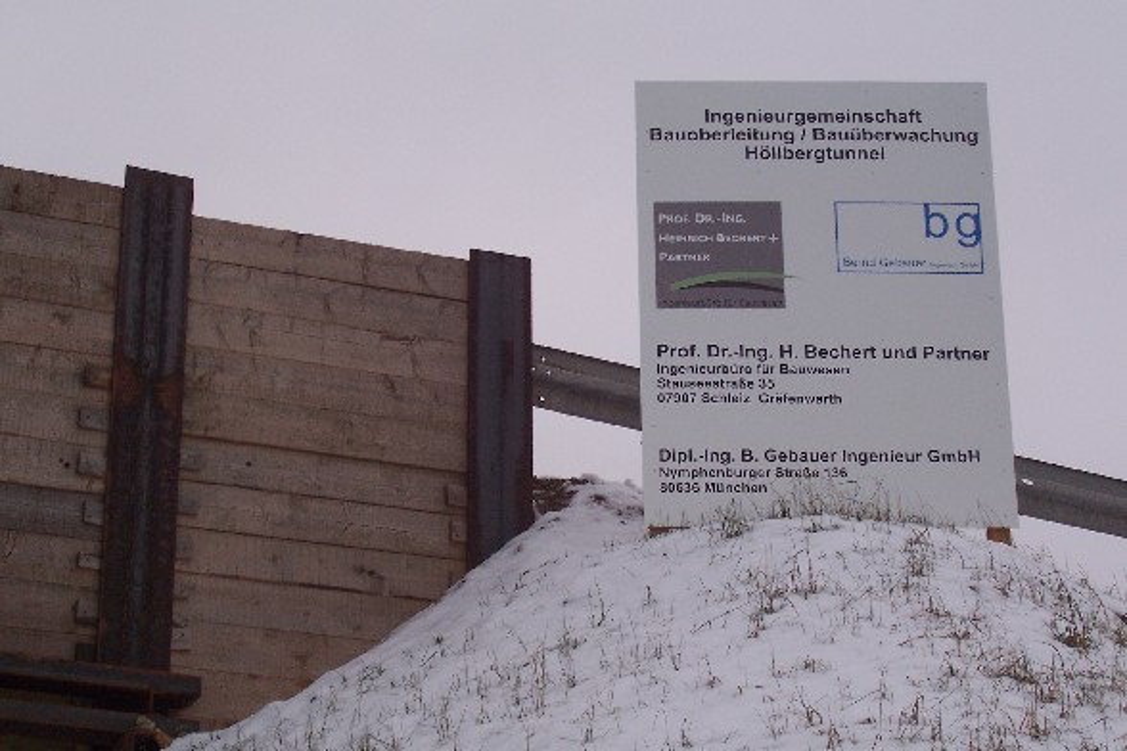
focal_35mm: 82
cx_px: 564
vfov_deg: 16.7
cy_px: 376
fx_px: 2567
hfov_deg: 24.8
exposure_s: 1/125
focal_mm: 13.5
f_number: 4.1
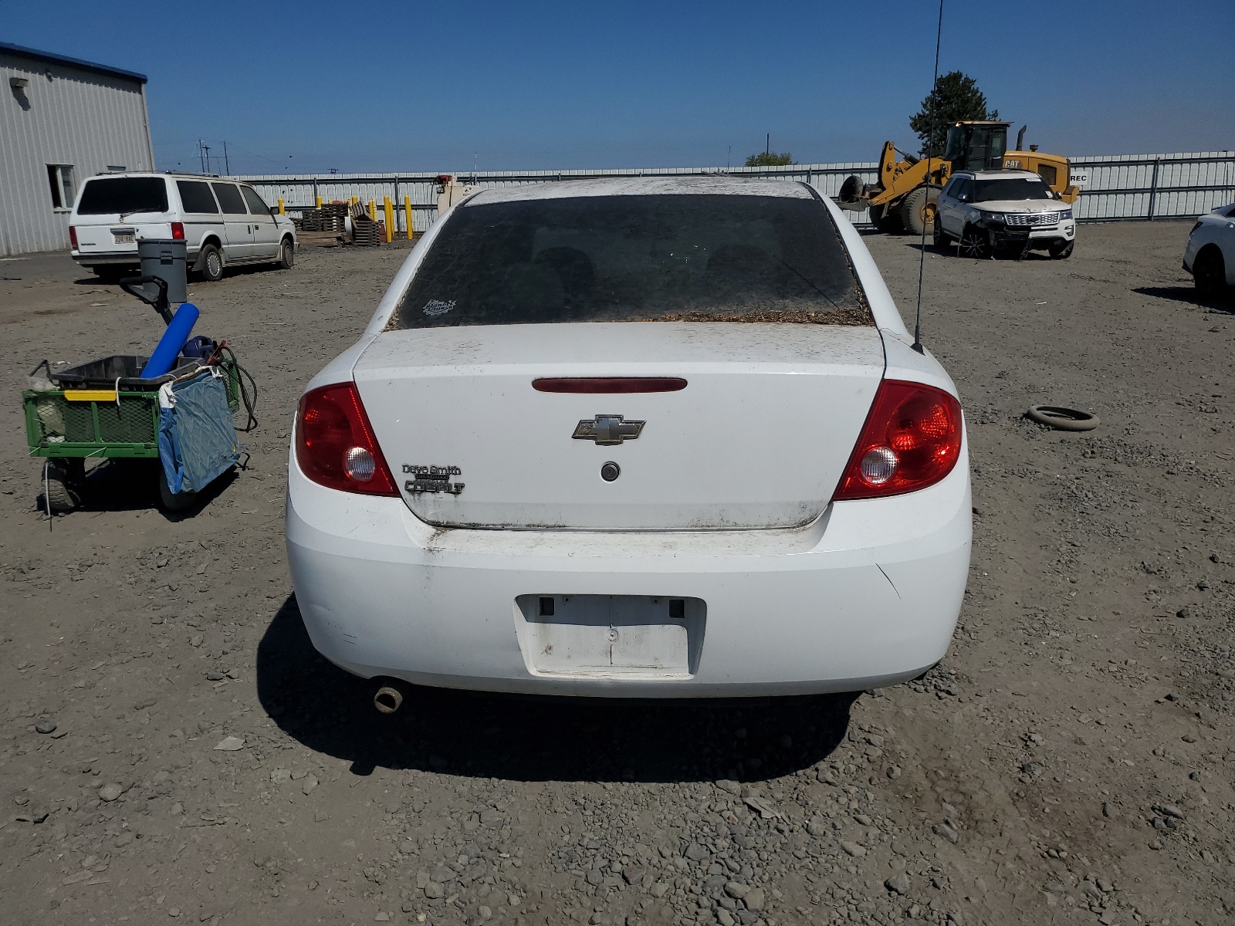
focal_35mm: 26
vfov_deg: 53.1
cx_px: 618
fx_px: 928
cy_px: 463
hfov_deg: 67.3
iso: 51
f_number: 1.5
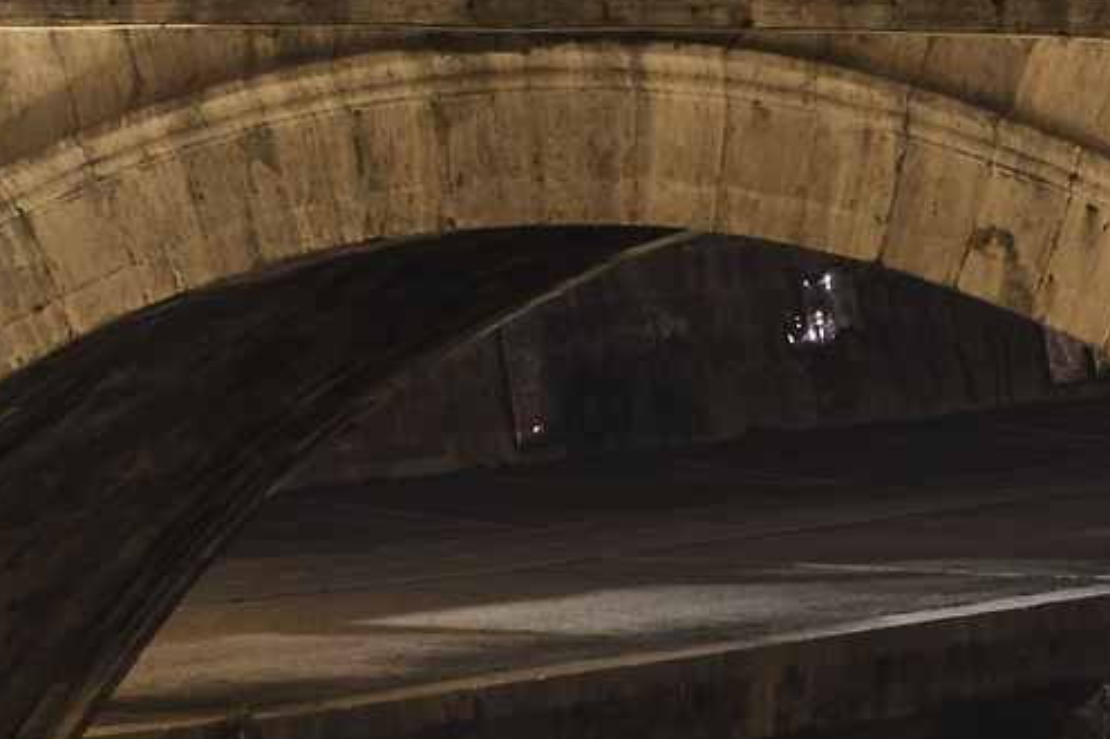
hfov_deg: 2.7
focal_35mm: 775
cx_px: 942
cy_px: 811
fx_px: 23879
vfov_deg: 1.8
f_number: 9
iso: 125
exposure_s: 6
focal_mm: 160
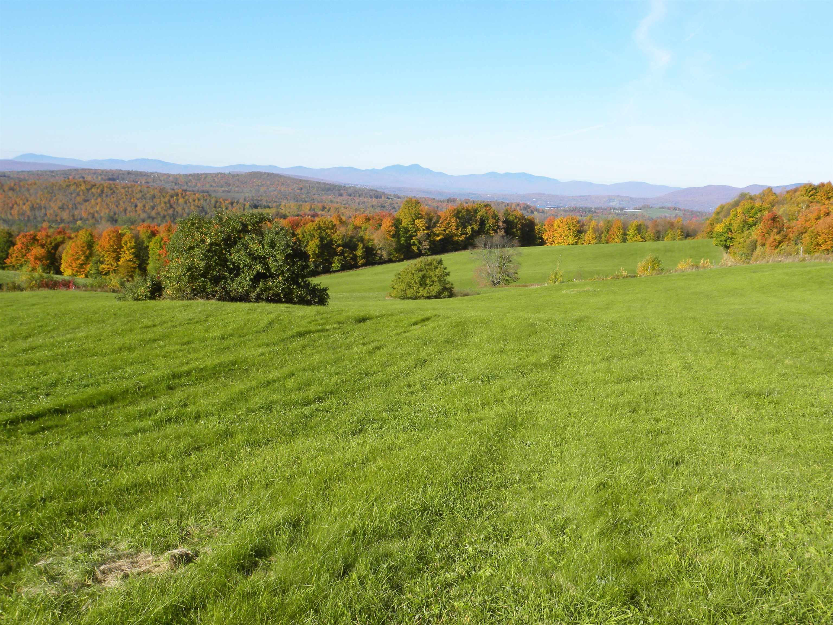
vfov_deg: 35.1
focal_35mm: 41
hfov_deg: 45.8
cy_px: 312
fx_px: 987
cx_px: 416
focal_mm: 7.3
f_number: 5.6
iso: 64
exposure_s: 1/227
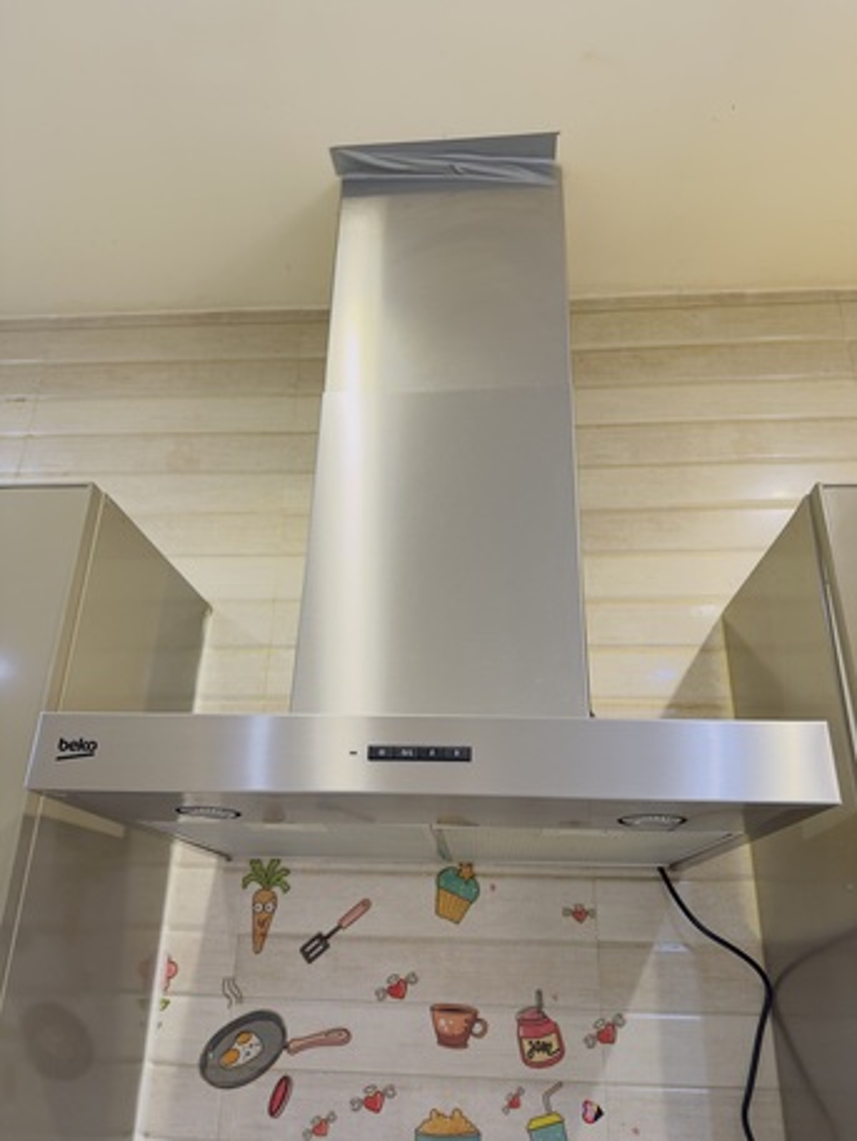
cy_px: 570
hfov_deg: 56.8
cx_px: 428
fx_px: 792
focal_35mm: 24
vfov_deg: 71.6
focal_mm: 6.76
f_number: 1.78
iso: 125
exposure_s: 1/60
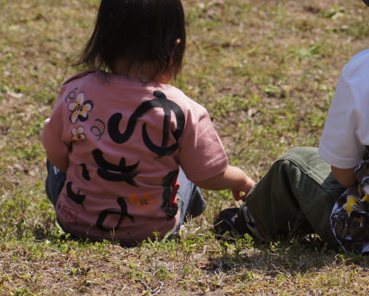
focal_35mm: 228
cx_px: 303
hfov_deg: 8.5
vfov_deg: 6.8
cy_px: 81
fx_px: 2491
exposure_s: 1/320
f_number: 6.3
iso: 100
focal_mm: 90
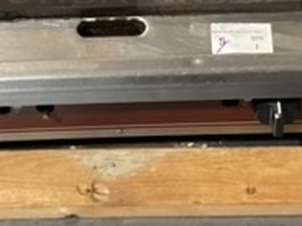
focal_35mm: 103
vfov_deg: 13.8
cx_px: 118
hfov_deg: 19.1
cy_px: -77
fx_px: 899
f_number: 2.4
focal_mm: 3.3
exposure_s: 1/40
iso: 320
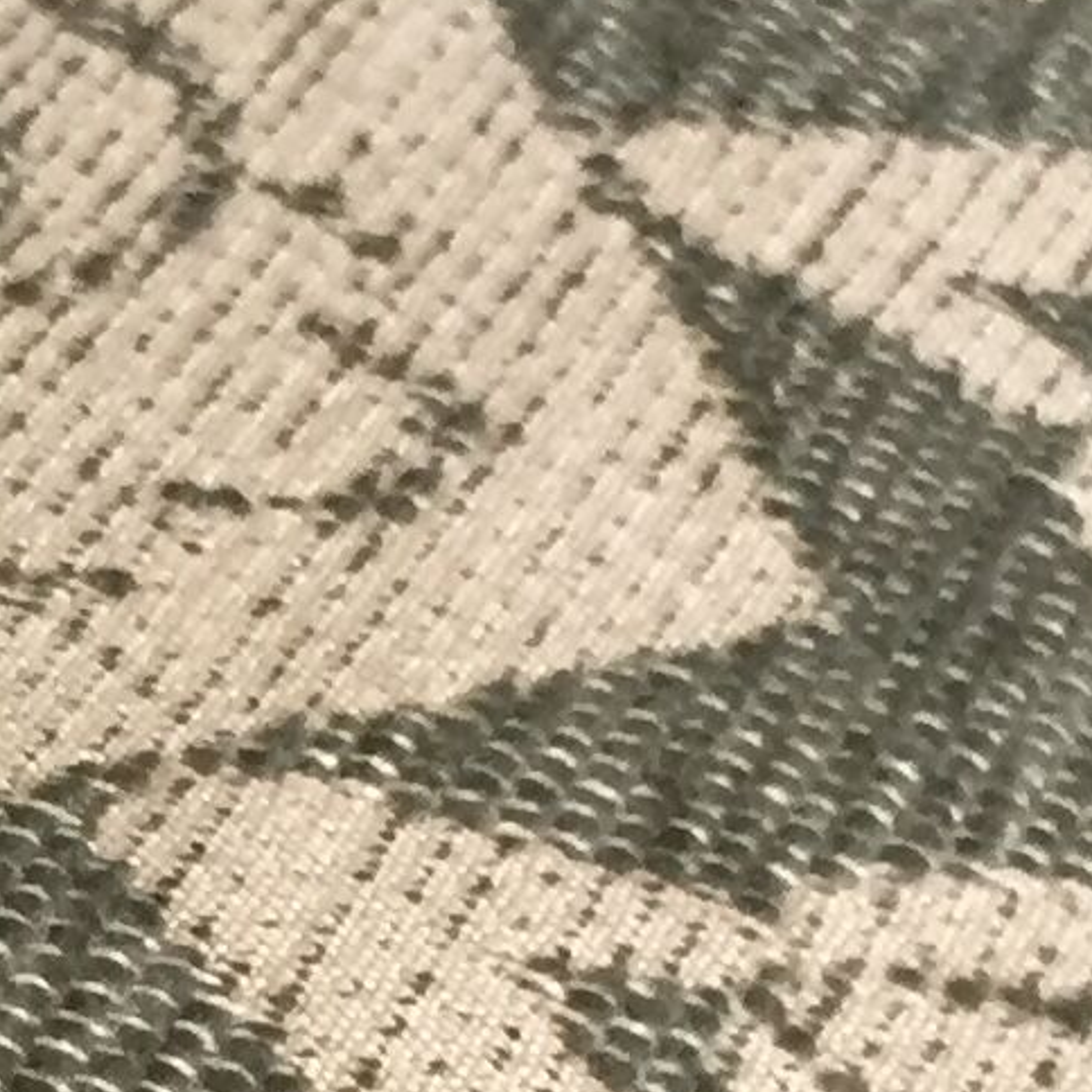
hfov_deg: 9.9
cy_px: 1415
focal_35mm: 173
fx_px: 6174
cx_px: -381
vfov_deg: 9.9
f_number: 2.2
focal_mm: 4.15
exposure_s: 1/33
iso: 125
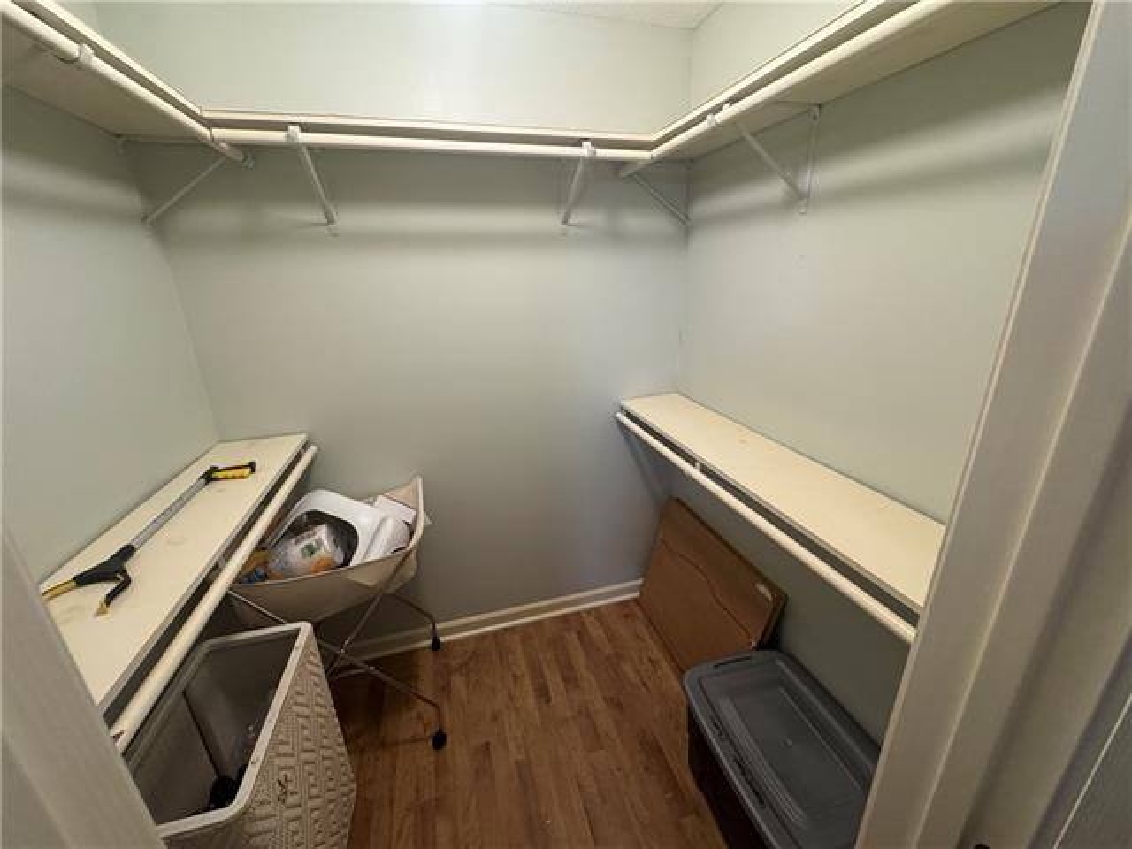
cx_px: 566
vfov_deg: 85.7
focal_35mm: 14
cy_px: 424
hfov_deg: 102.1
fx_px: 458
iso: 320
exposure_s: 1/60
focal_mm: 2.22
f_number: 2.2
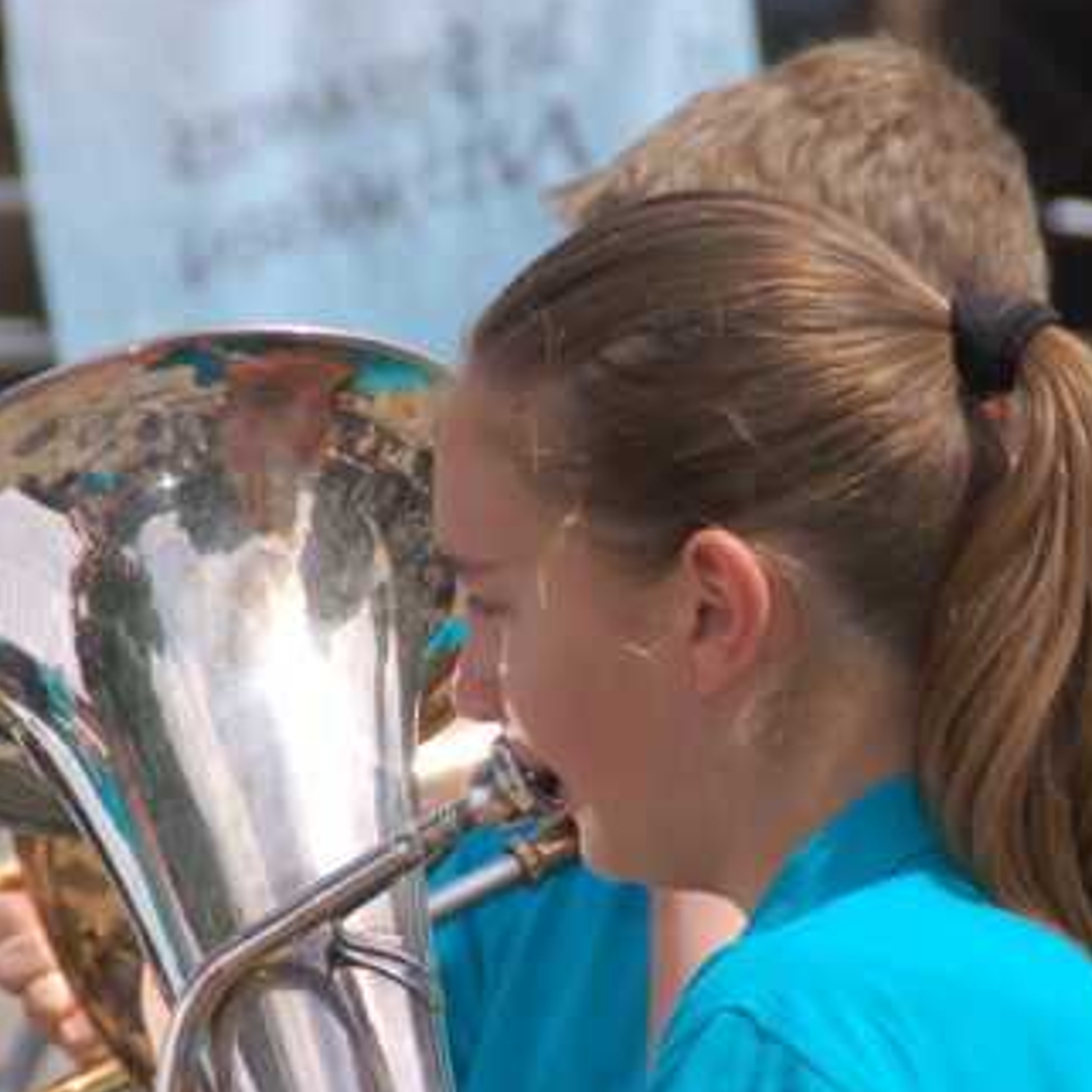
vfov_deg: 3.4
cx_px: 592
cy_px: 653
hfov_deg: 3.4
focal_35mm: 508
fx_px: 18131
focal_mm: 200
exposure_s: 1/500
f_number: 9
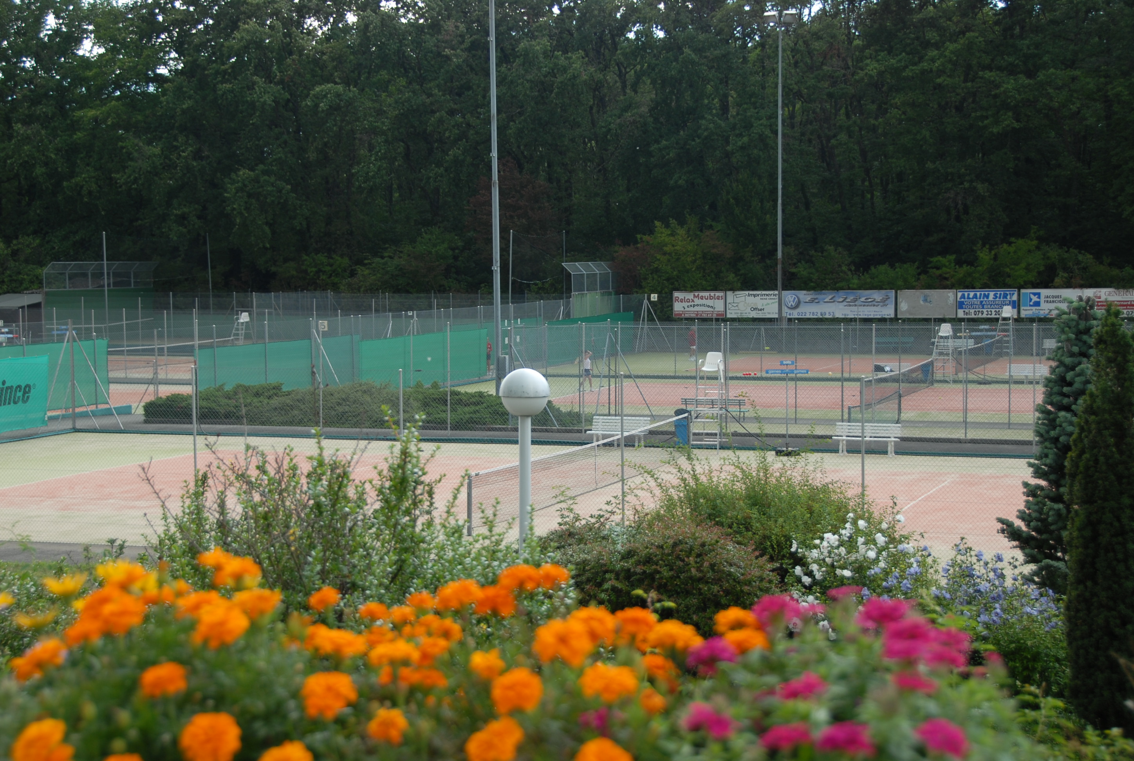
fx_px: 1894
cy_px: 380
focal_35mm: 60
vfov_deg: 22.7
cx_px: 567
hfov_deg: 33.3
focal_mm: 40
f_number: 4.5
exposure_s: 1/125
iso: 100
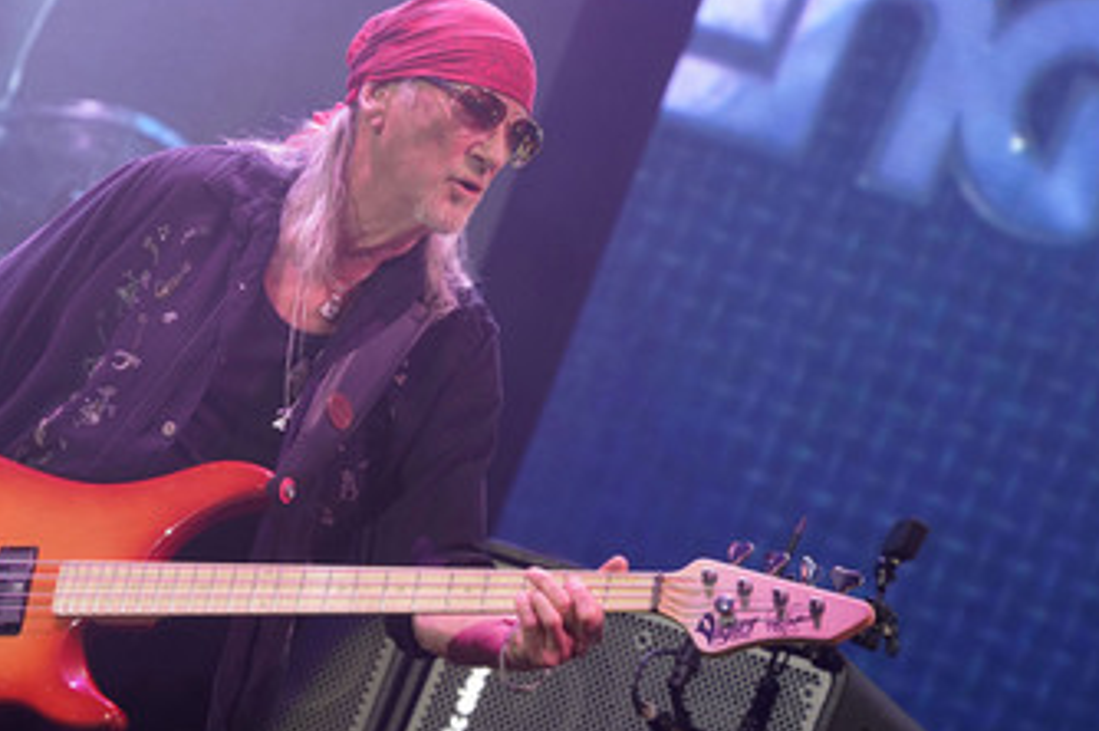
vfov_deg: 9.4
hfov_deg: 14.0
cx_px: 364
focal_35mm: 146
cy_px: 369
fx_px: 4453
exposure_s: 1/200
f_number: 5.6
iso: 1600
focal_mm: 108
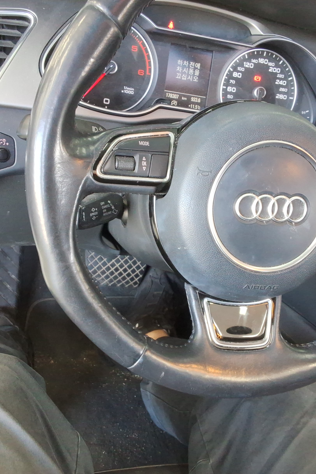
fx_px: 513
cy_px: 237
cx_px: 162
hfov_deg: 34.2
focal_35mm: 39
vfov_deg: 49.6
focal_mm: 2.91
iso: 117
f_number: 1.9
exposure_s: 1/40
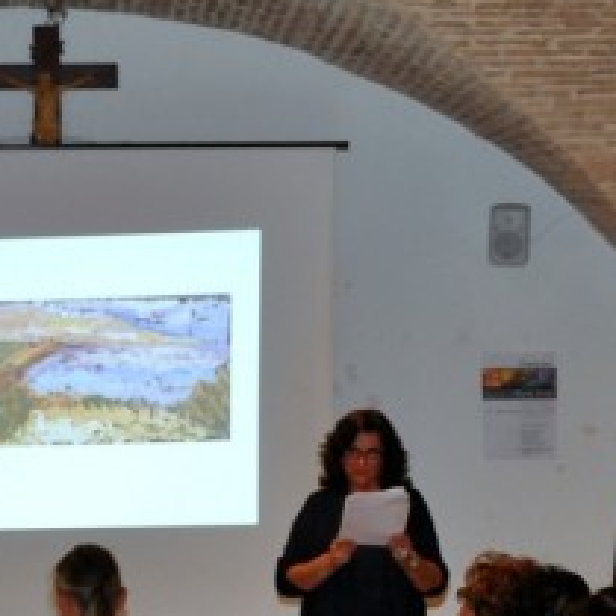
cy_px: 469
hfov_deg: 10.6
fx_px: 3326
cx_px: 159
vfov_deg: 10.6
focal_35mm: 165
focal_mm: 45
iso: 800
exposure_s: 1/60
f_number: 4.8
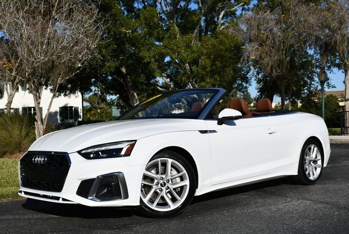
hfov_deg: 41.1
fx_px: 466
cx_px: 174
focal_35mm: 48
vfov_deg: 28.1
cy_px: 117
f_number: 10
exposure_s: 1/400
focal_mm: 24
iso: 100
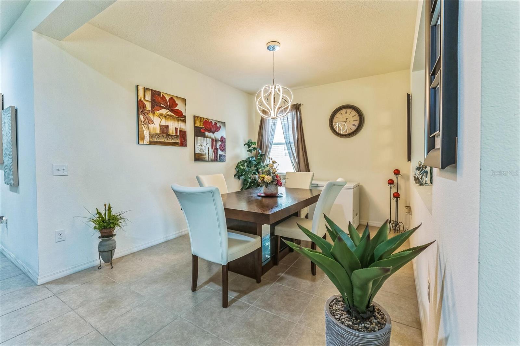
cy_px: 173
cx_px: 260
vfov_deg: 75.8
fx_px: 222
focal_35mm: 15
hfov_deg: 98.9
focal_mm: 15.4
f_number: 5.6
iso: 800
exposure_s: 1/40
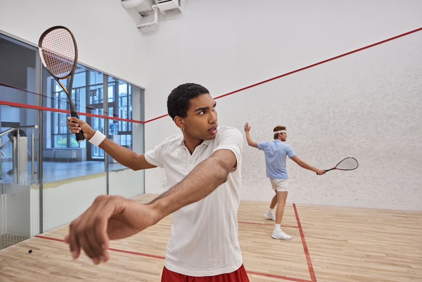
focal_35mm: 19
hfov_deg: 86.9
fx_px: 223
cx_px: 211
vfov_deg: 64.6
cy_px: 141
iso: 400
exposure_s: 1/200
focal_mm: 19
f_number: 4
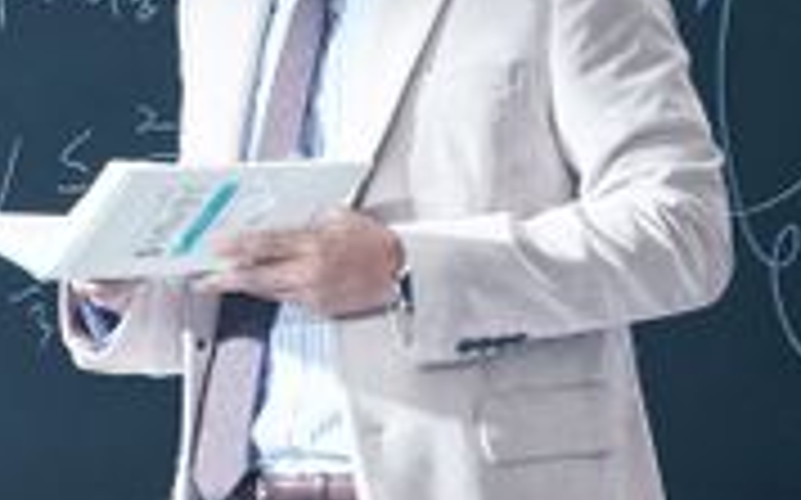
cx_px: 54
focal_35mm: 428
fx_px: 9337
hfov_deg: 4.9
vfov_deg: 3.1
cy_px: 131
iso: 640
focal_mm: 162
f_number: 4.5
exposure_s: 1/125
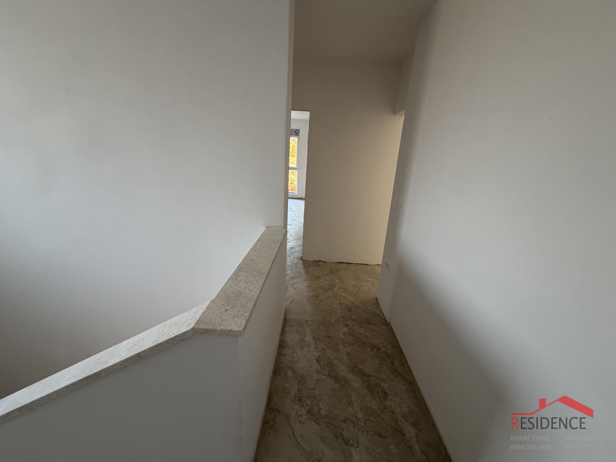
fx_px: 249
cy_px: 231
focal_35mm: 14
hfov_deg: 102.1
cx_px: 308
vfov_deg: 85.7
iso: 320
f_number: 2.2
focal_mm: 2.22
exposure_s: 1/100
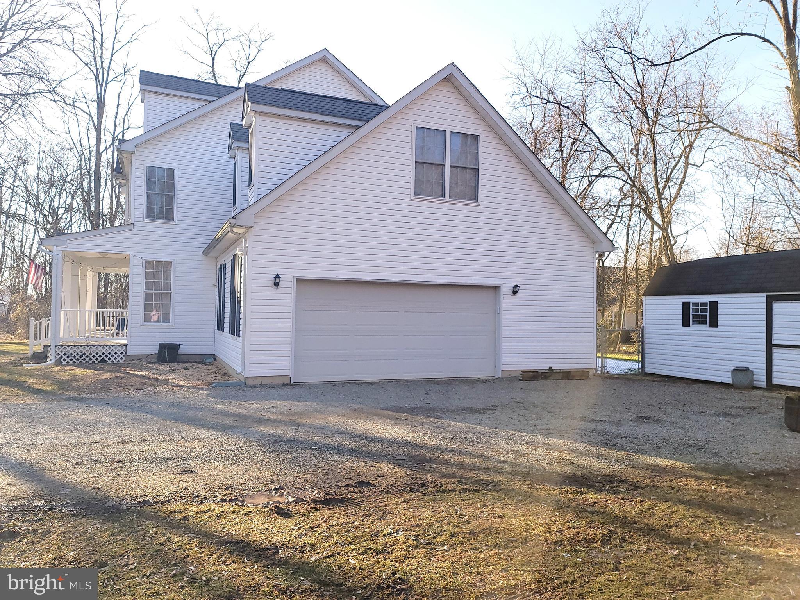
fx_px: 578
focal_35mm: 25
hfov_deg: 69.4
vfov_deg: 54.9
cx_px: 400
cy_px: 300
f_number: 1.8
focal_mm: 7
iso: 160
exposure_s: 1/1667
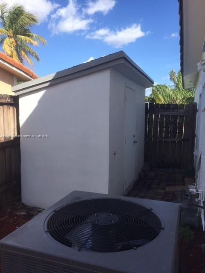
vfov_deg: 61.7
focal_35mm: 29
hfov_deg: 48.2
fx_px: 229
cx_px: 102
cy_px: 136
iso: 32
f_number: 2.2
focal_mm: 4.15
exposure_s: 1/1319
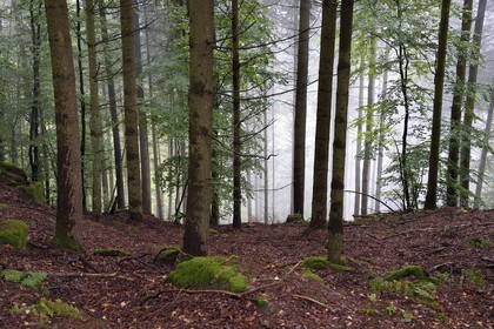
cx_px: 247
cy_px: 164
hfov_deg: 55.8
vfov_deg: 38.9
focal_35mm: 34
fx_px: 467
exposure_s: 1/40
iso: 800
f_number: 7.1
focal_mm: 34
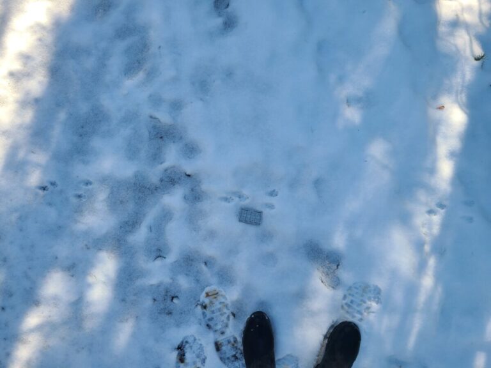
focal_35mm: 26
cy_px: 184
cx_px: 246
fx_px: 369
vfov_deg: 53.1
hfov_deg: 67.3
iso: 40
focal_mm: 5.4
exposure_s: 1/434
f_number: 1.8
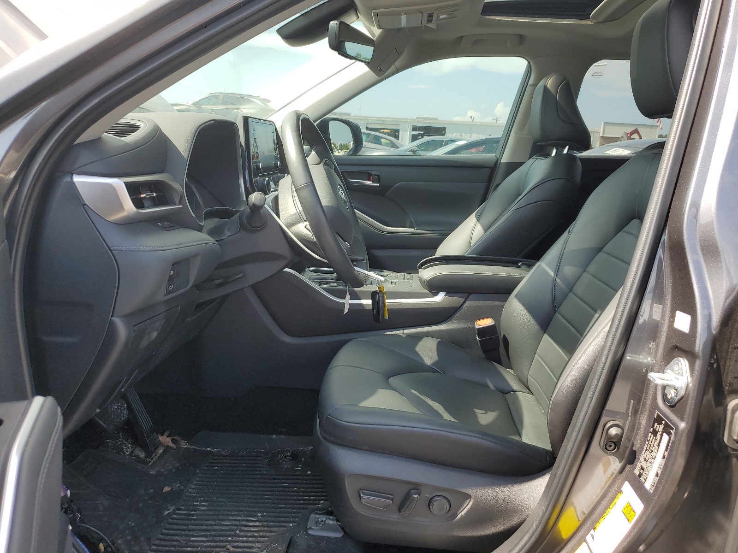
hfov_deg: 67.3
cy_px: 276
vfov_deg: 53.1
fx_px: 554
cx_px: 369
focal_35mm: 26
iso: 50
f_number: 1.5
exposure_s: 1/667
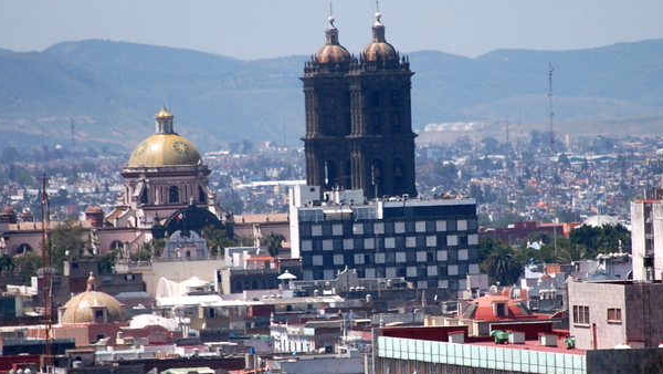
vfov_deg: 2.4
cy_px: 226
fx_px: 8951
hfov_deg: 4.2
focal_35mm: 509
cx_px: 349
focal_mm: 190
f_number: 5.6
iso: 400
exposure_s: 1/2000
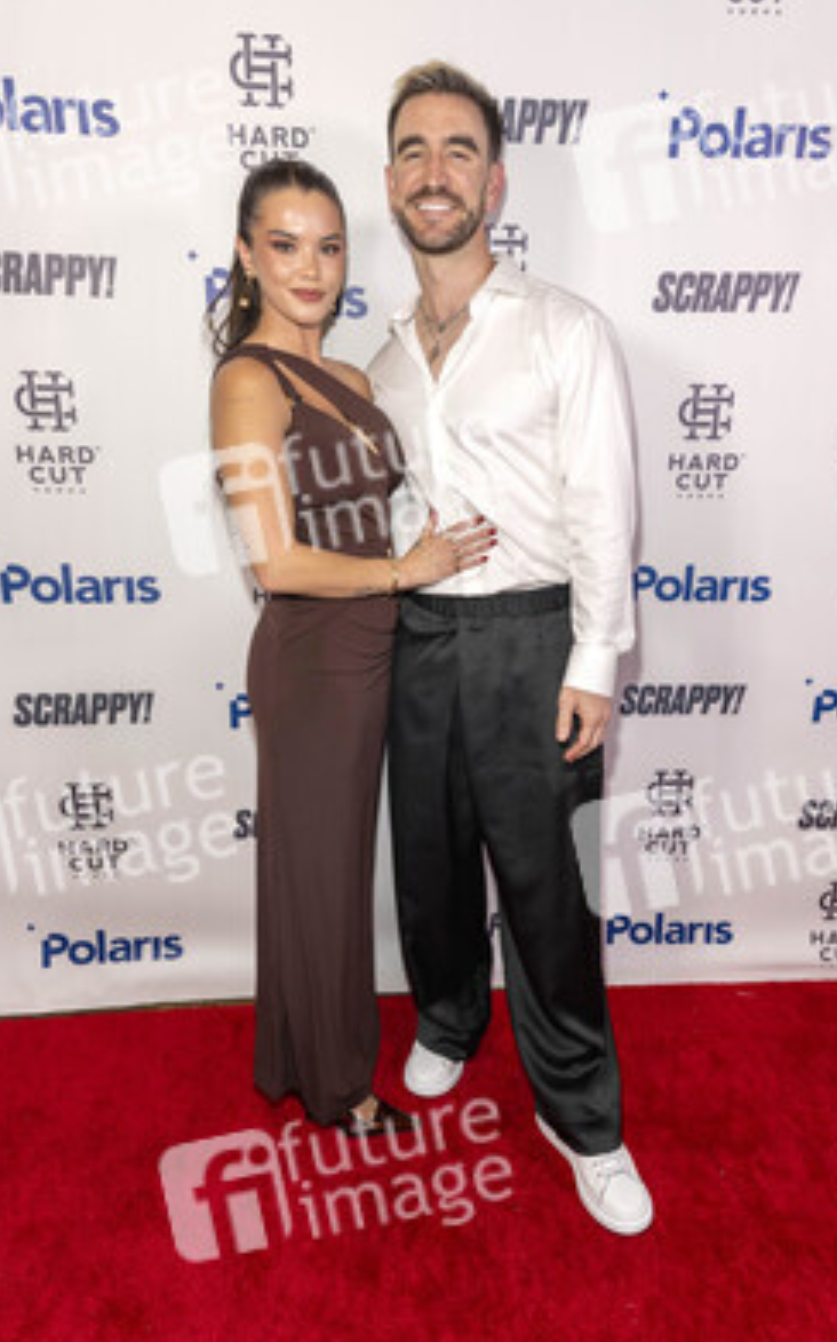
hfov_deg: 49.2
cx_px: 436
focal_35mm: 25
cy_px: 666
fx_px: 913
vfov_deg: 72.6
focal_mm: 24
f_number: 5
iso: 800
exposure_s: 1/200
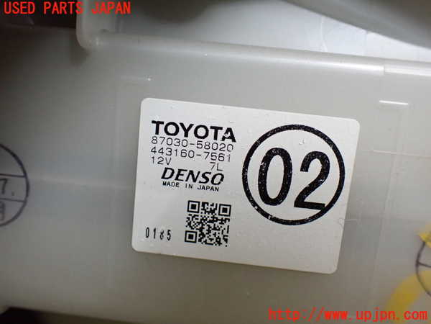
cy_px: 162
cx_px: 216
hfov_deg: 60.0
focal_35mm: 30
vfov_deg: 46.8
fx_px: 374
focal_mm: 5.4
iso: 800
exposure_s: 1/80
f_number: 2.3
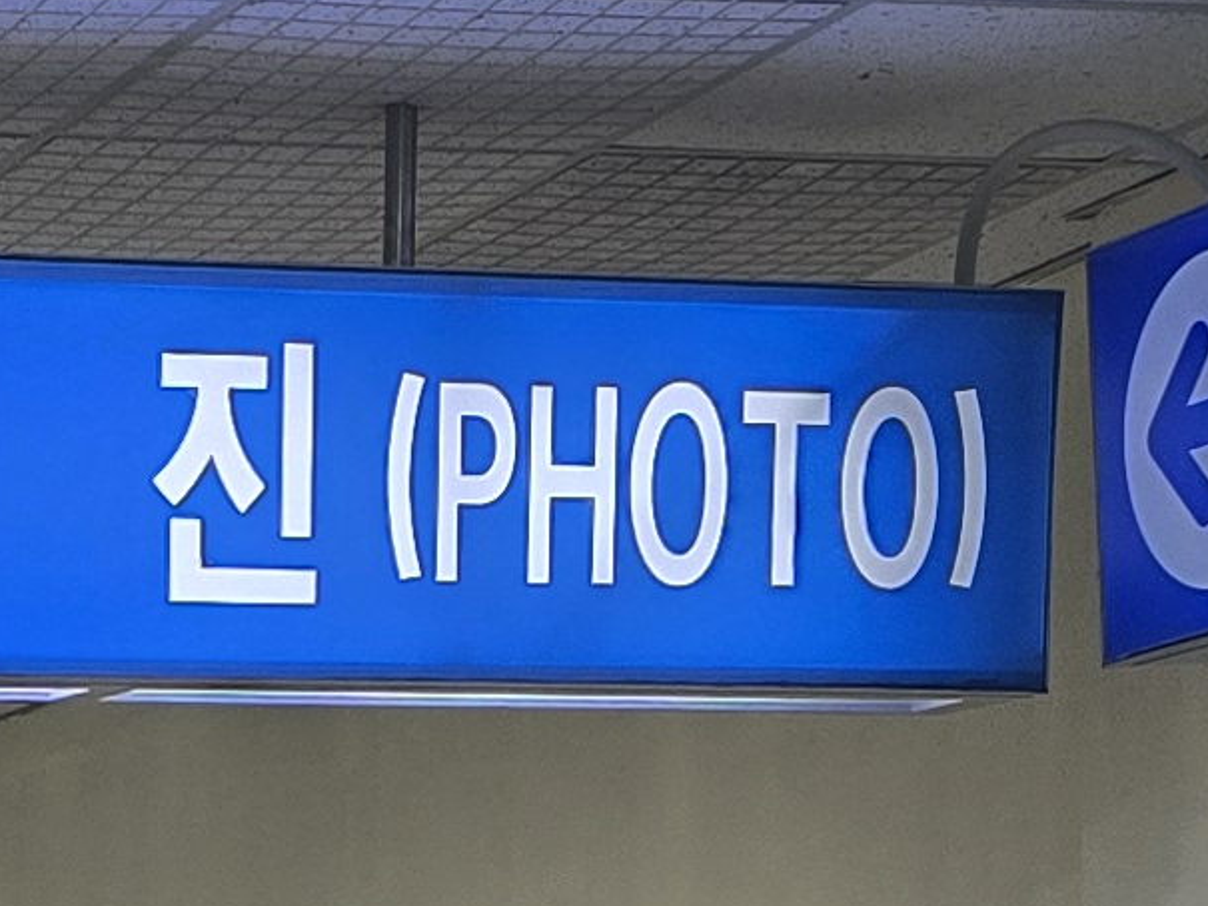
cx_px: -465
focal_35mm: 152
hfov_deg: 12.5
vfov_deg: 9.1
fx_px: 5305
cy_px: 1916
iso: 80
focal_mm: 6.3
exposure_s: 1/60
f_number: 1.7
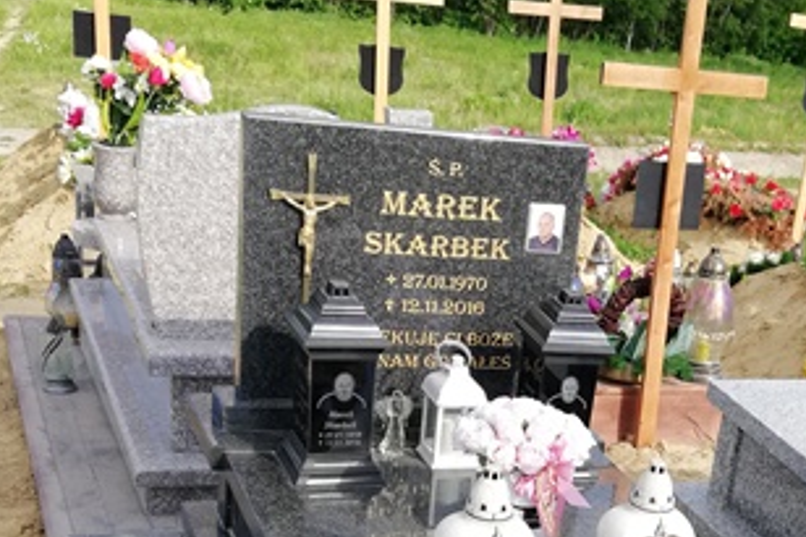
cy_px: 580
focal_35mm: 63
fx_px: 1410
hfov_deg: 31.3
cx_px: 618
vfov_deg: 20.6
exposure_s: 1/529
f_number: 2.2
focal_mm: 3.81
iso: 50
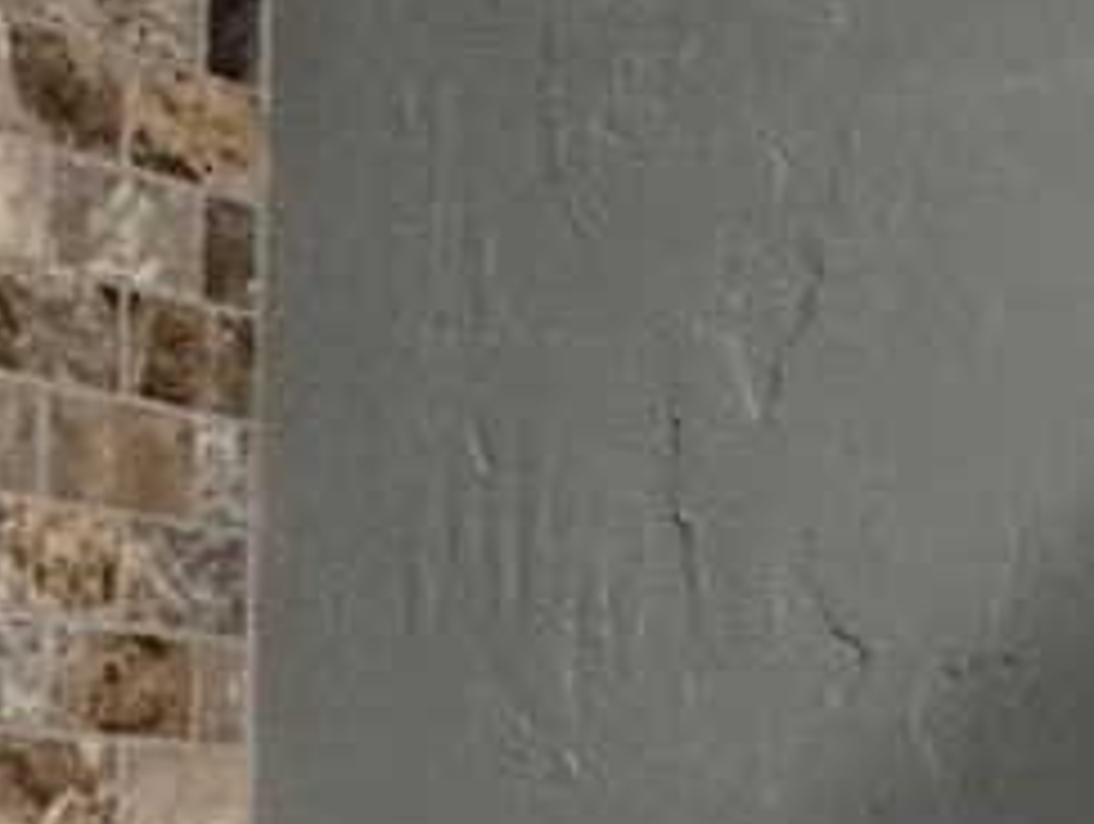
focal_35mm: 92
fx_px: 2912
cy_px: 1319
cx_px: 32
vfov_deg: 14.7
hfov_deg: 20.7
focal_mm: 2.22
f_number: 2.2
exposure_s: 1/60
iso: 640
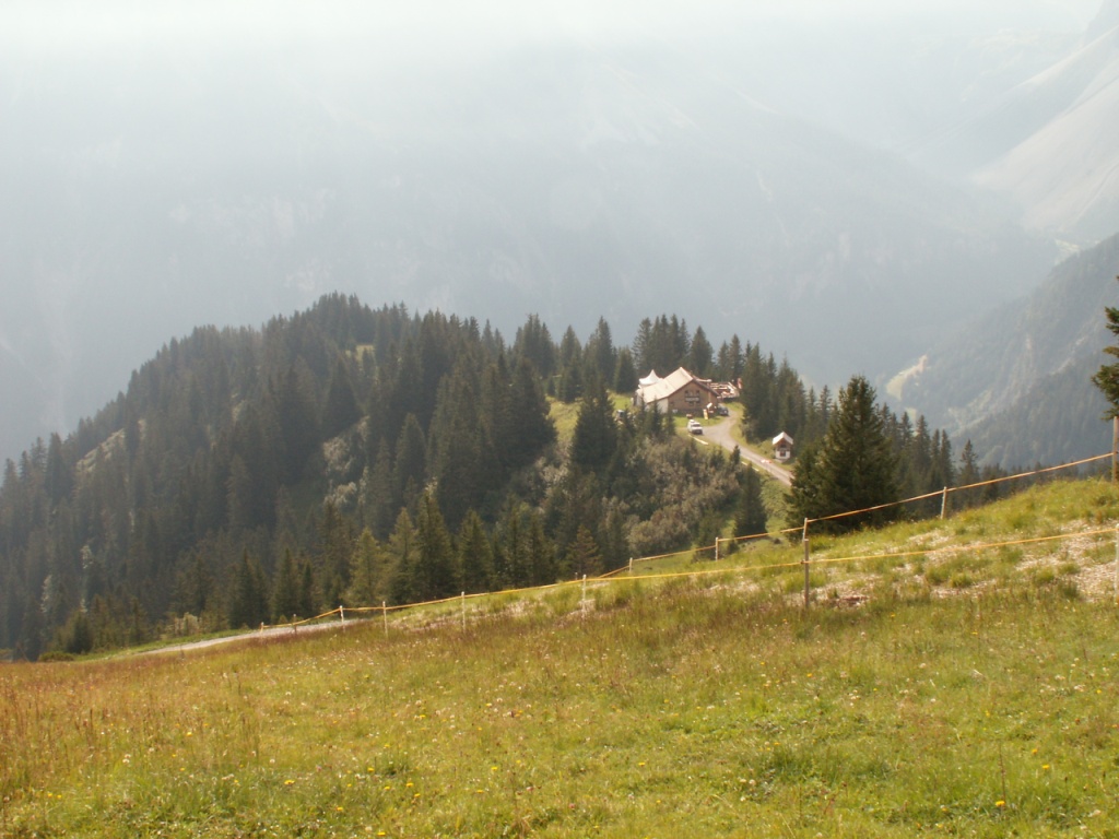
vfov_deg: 32.9
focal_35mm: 44
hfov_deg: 42.9
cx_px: 560
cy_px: 420
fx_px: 1422
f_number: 8
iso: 50
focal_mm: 7.23
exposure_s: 1/60
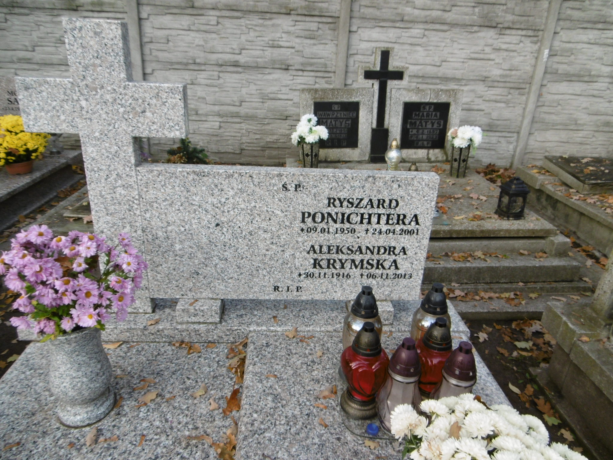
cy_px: 230
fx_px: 425
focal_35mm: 24
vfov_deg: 56.8
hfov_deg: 71.6
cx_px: 306
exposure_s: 1/160
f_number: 3.1
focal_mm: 4.3
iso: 100
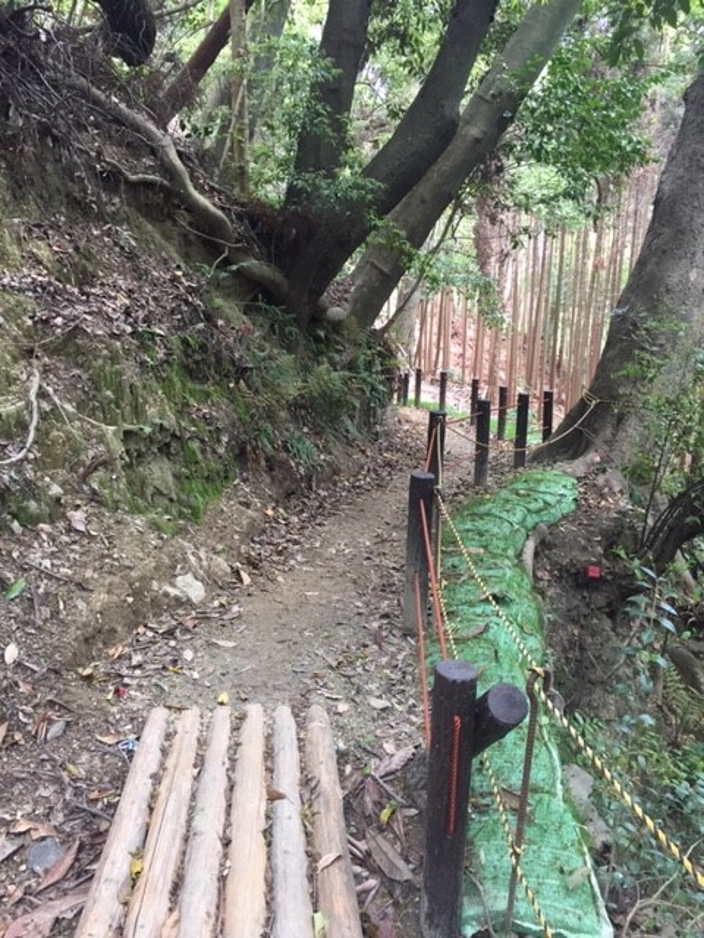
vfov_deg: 61.7
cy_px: 469
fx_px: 786
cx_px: 352
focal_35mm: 29
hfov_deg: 48.2
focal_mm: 4.15
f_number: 2.2
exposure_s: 1/30
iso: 40
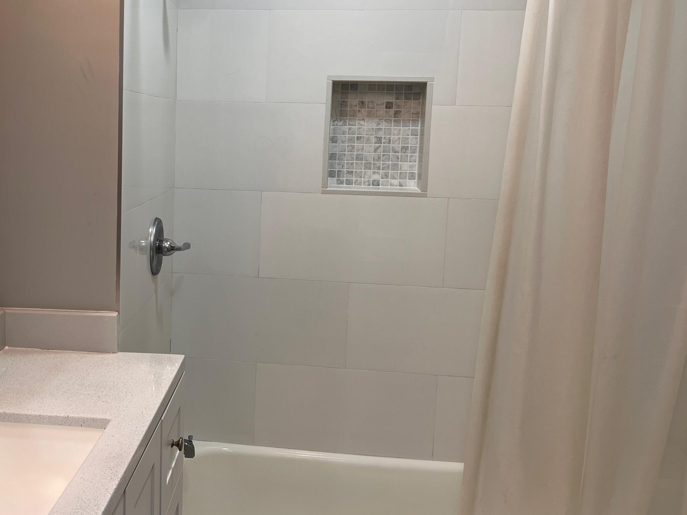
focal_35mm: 38
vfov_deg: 37.5
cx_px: 210
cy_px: 203
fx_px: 754
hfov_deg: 47.9
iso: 50
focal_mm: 5.7
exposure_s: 1/120
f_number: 1.5
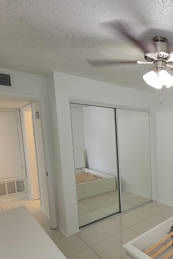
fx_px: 158
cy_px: 152
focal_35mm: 22
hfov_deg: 44.3
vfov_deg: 77.9
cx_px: 189
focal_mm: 2.2
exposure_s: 1/60
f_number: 2.2
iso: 200
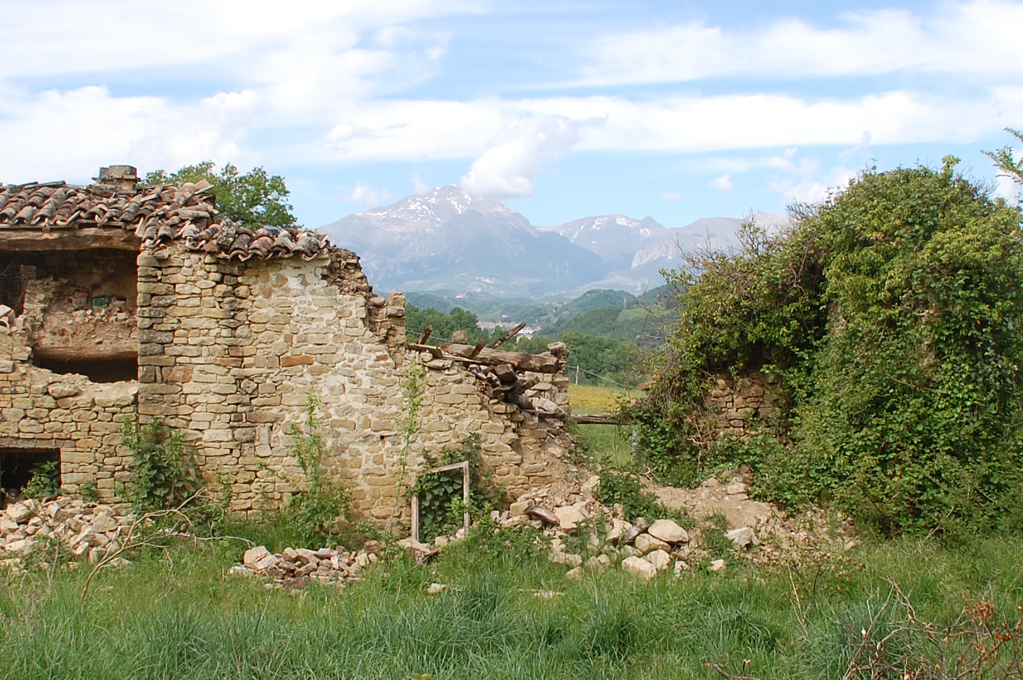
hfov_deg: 39.6
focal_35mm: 50
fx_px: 1420
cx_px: 561
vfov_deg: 26.9
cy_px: 331
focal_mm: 18
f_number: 10
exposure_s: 1/250
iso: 250
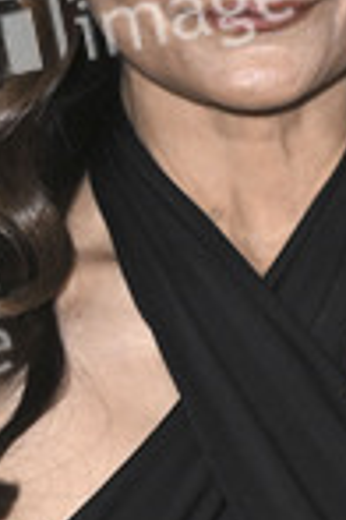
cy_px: 177
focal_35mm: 334
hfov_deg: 4.1
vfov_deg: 6.2
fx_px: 4815
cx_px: 215
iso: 2000
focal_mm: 82
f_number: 5.6
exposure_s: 1/320
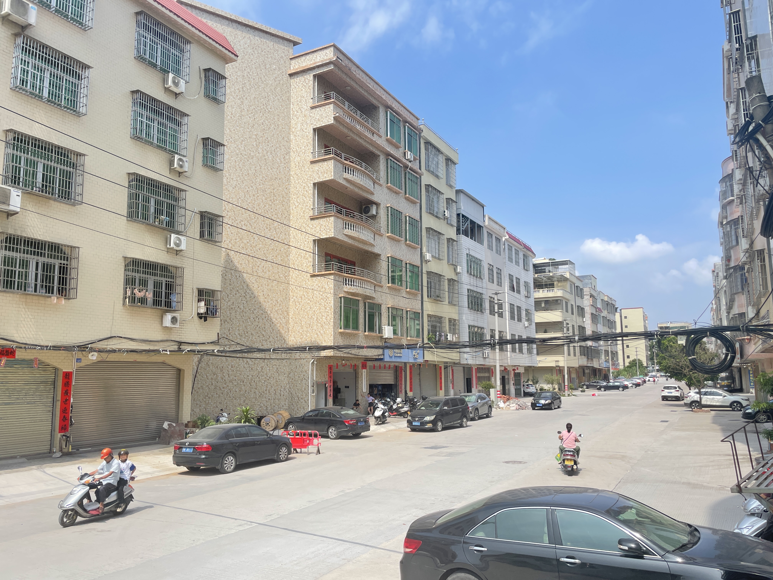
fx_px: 581
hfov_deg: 67.3
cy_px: 290
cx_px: 386
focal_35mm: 26
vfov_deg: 53.1
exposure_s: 1/2398
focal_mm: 4.2
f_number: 1.6
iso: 32
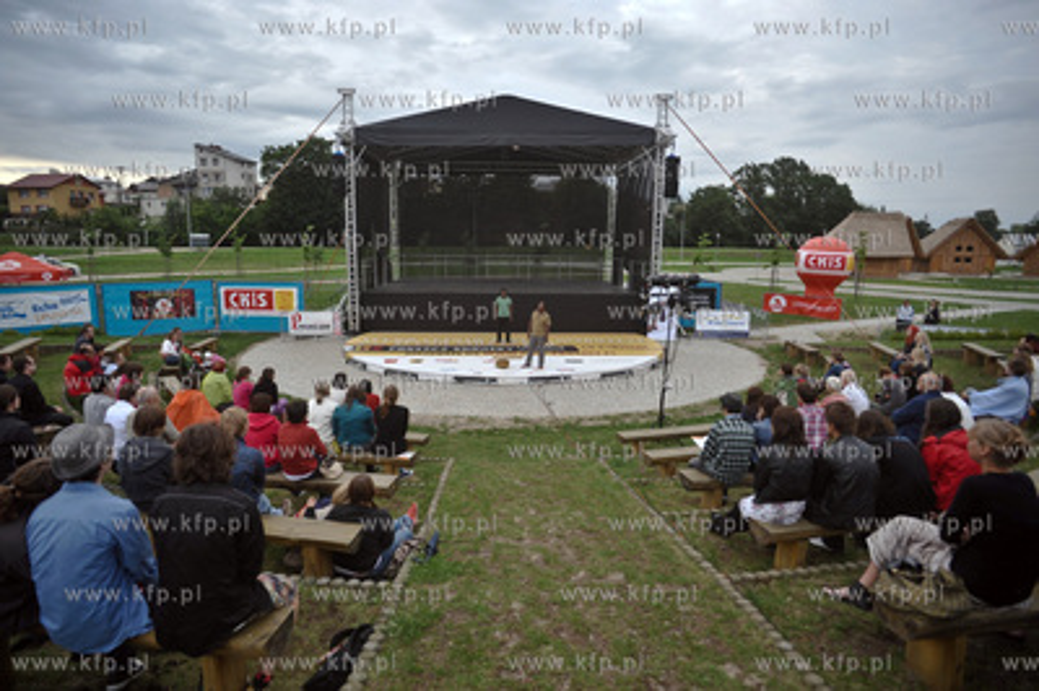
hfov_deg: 84.0
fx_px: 577
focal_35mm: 20
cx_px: 520
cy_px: 346
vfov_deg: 61.8
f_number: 4.5
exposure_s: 1/160
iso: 400
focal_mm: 20
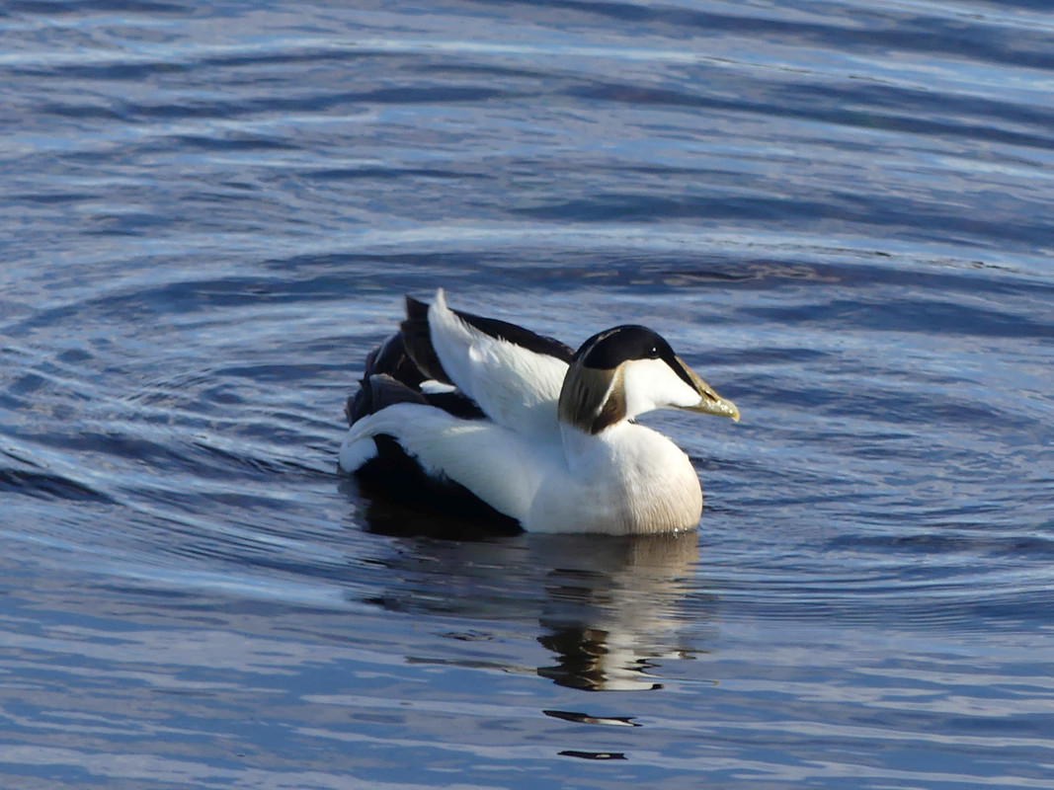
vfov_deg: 1.2
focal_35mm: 1200
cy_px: 395
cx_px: 527
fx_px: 36534
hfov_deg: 1.7
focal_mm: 108
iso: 100
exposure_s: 1/640
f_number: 4
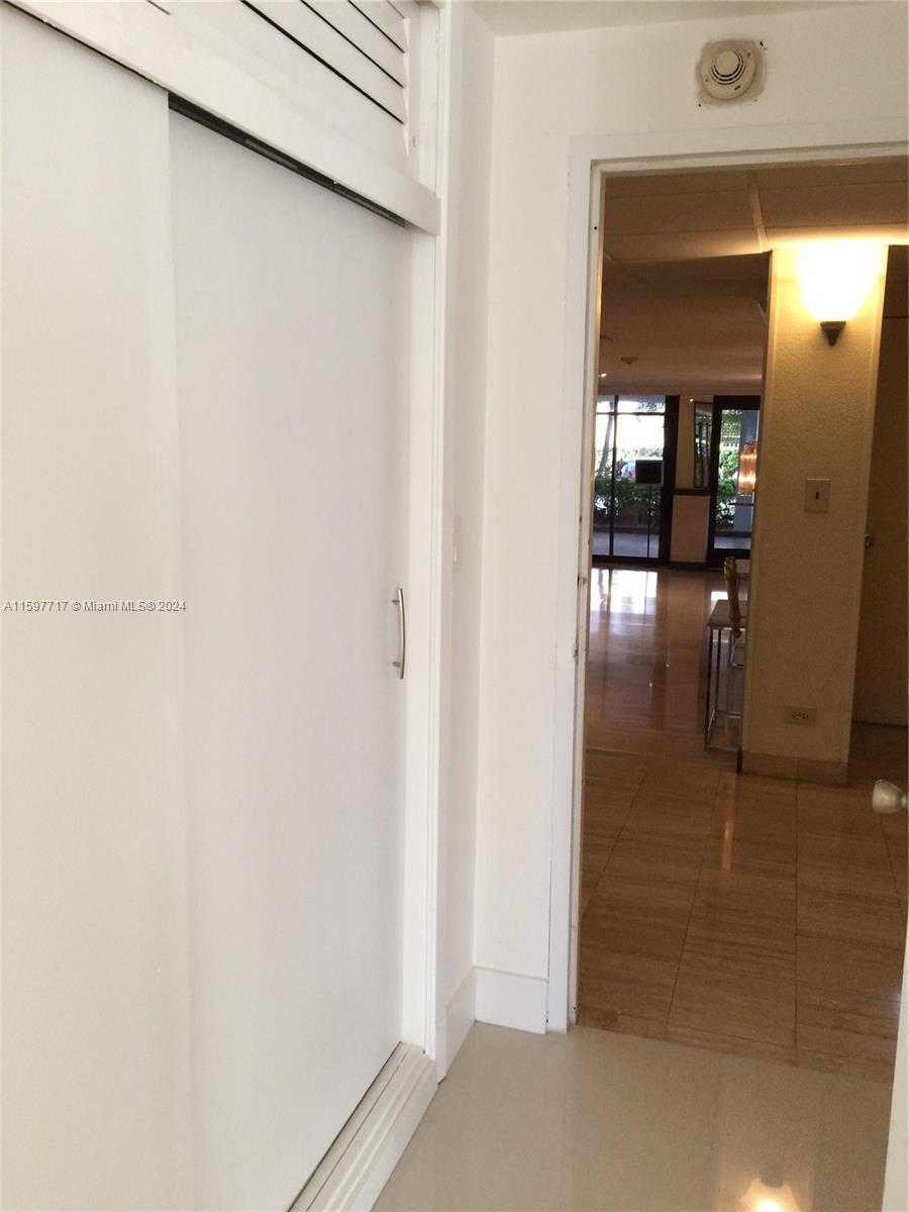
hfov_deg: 48.2
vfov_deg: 61.7
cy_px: 606
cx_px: 454
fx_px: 1015
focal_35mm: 29
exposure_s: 1/30
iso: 64
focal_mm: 4.15
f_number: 2.2
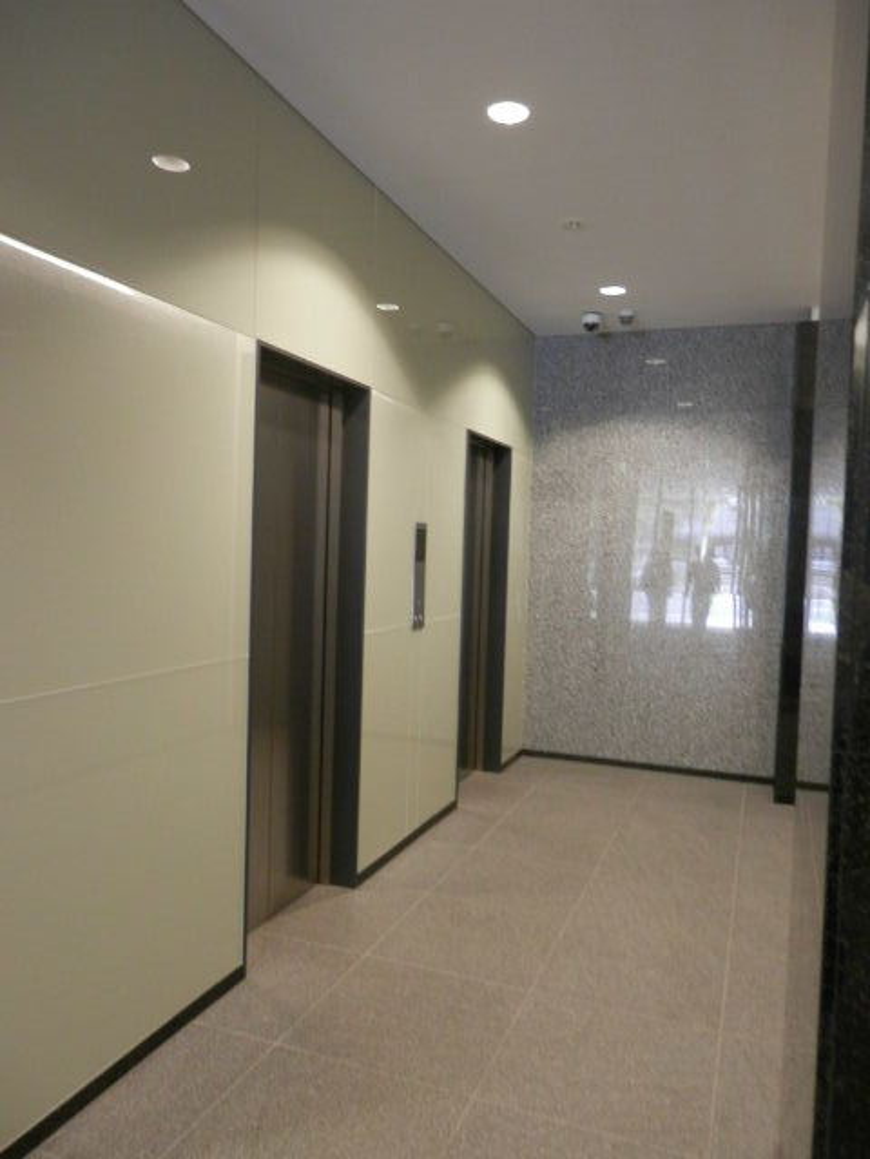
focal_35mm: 25
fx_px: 838
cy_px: 580
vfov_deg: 69.4
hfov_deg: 54.9
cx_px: 435
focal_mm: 4.5
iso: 200
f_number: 3
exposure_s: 1/8
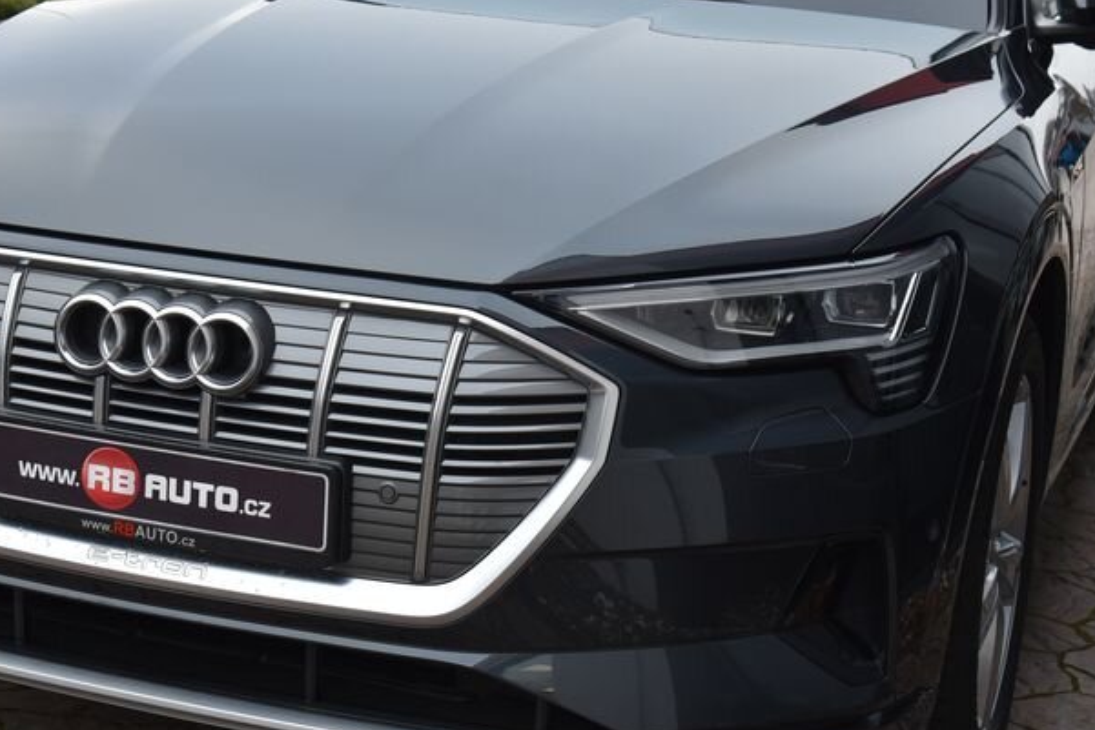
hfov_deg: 27.0
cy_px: 297
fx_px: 2282
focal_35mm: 75
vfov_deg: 18.2
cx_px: 474
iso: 500
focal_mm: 44
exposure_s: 1/160
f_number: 6.3
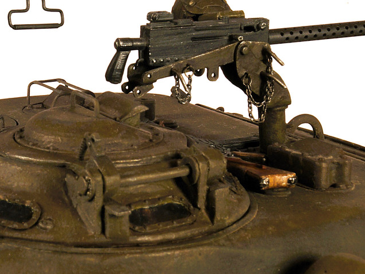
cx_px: 70
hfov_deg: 16.0
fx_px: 1286
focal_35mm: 122
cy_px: 64
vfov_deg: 12.1
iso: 200
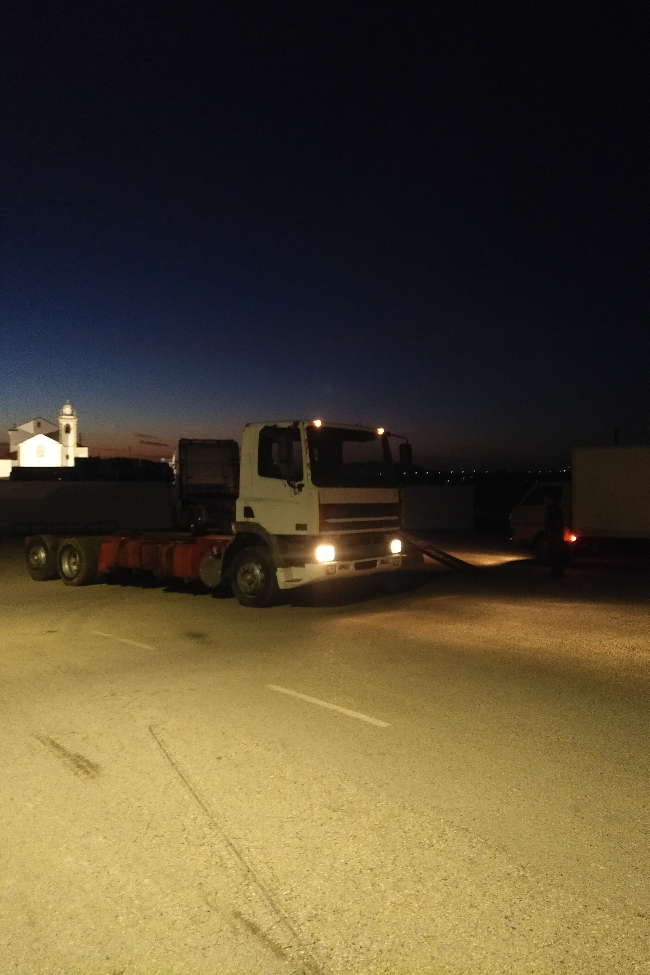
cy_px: 488
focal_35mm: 25
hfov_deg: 51.3
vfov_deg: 71.5
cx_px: 325
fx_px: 677
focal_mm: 4.52
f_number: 2
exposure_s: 1/3
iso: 511
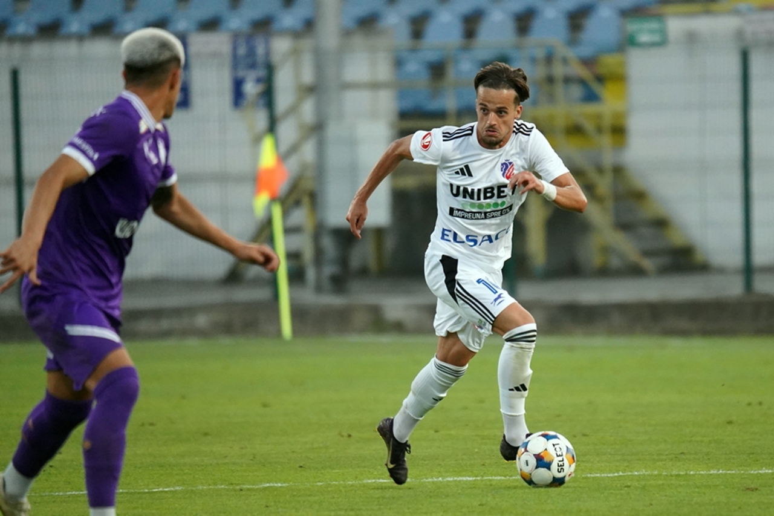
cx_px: 387
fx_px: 12897
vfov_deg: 2.3
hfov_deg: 3.4
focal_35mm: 600
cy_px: 258
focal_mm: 600
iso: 6400
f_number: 6.3
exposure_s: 1/800
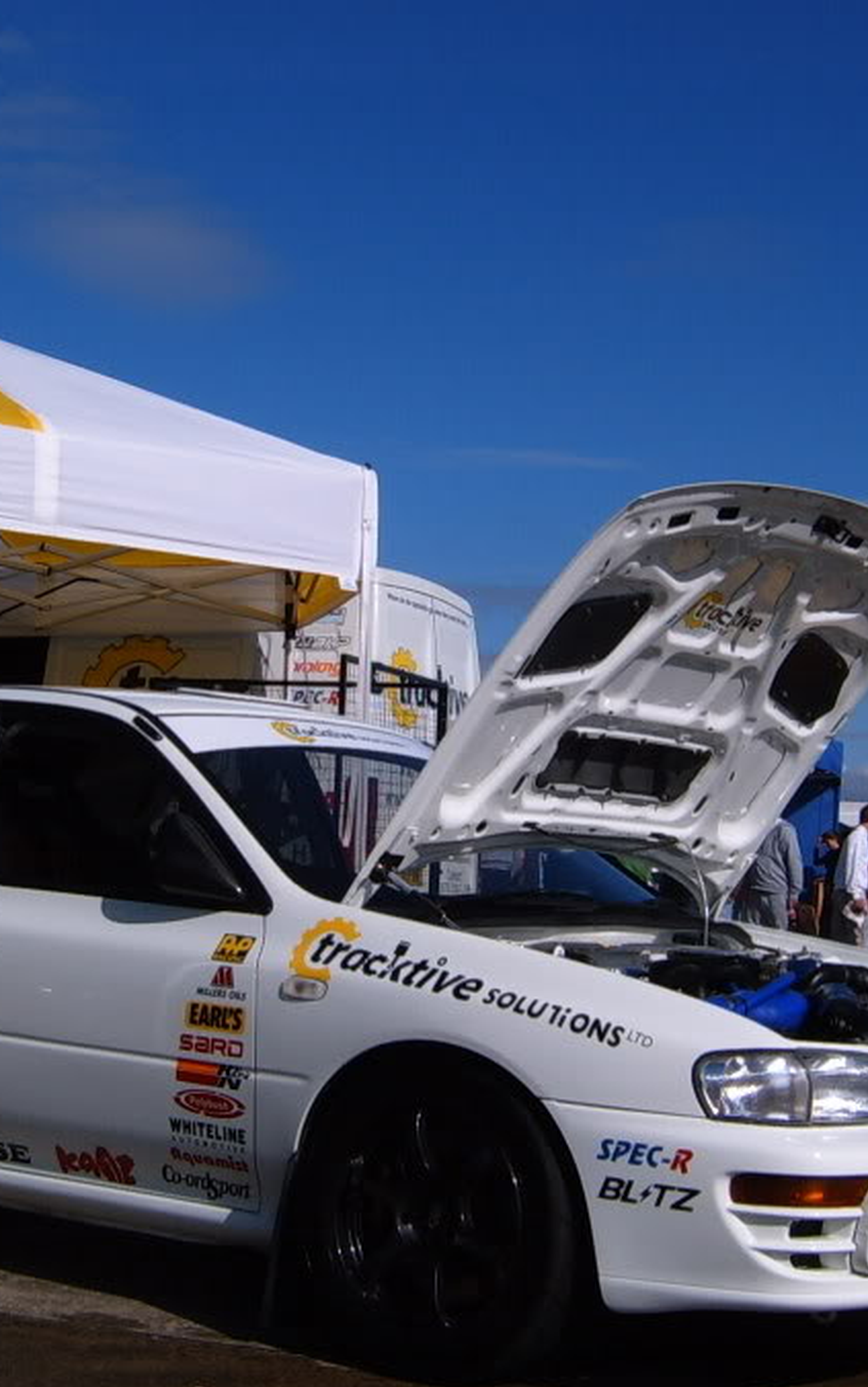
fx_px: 2307
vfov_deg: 33.5
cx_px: 330
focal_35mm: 61
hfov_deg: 21.3
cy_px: 720
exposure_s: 1/750
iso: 50
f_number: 5.8
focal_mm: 5.8
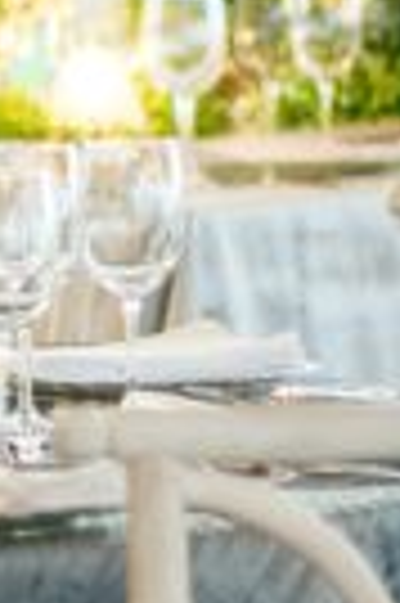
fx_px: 6399
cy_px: 45
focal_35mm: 383
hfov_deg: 3.5
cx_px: -569
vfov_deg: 5.4
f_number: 1.8
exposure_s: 1/80
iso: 2500
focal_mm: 50
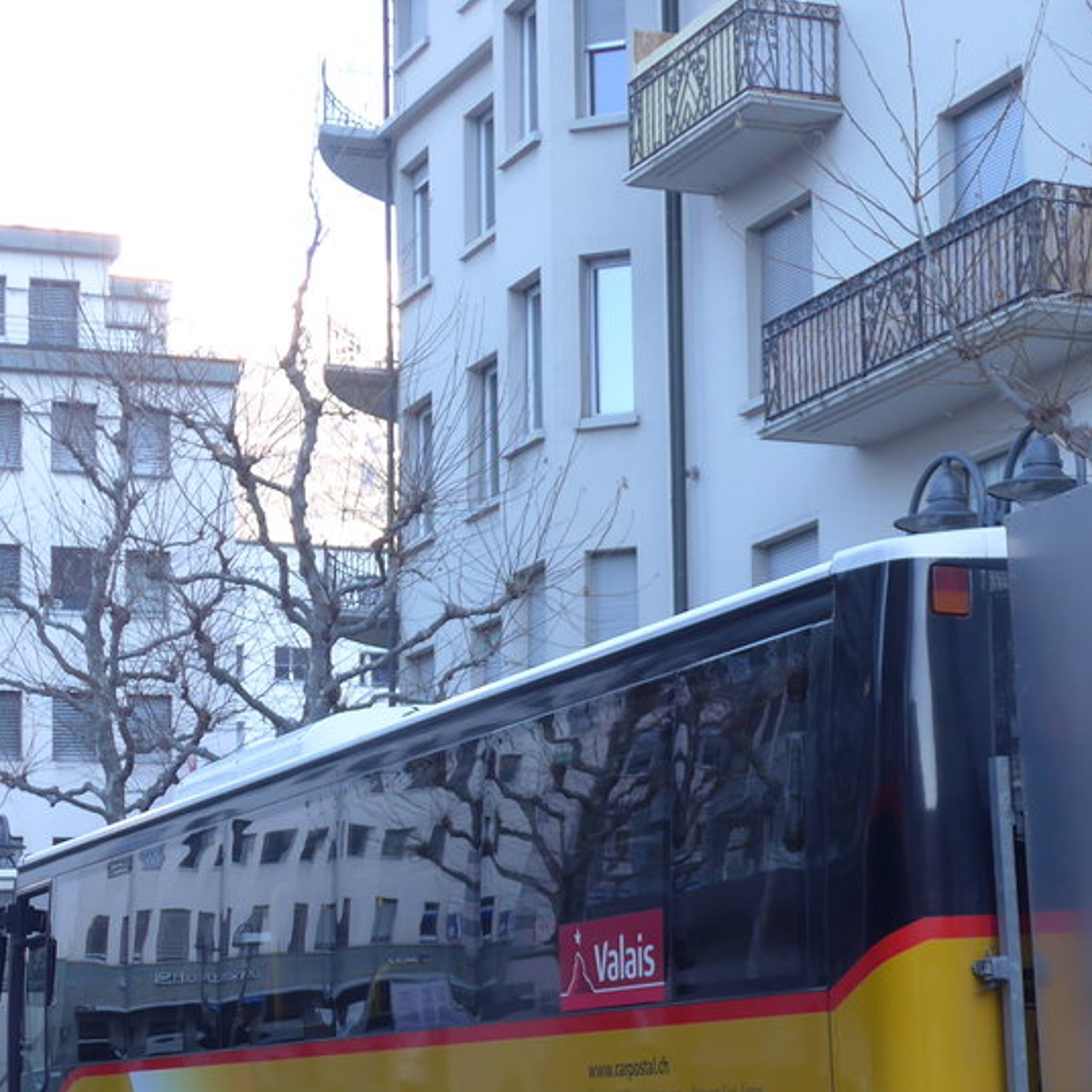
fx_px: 3248
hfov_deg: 19.0
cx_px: 727
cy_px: 886
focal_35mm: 91
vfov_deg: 18.9
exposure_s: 1/80
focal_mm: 9.5
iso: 80
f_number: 3
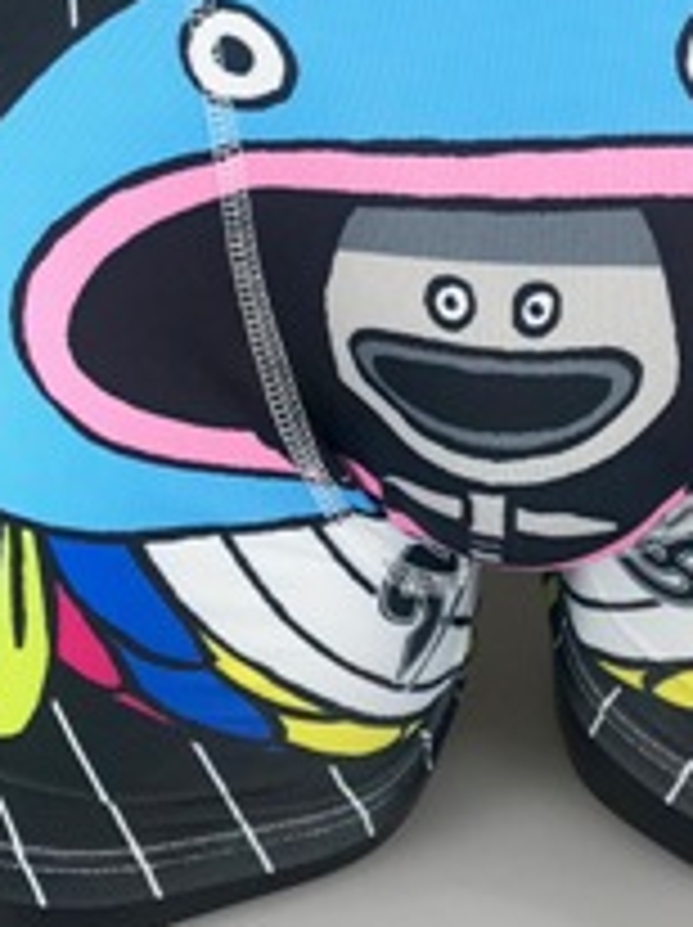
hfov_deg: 16.9
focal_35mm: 87
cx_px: 482
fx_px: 2327
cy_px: 32
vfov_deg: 21.8
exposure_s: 1/60
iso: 25
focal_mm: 3.99
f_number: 1.8
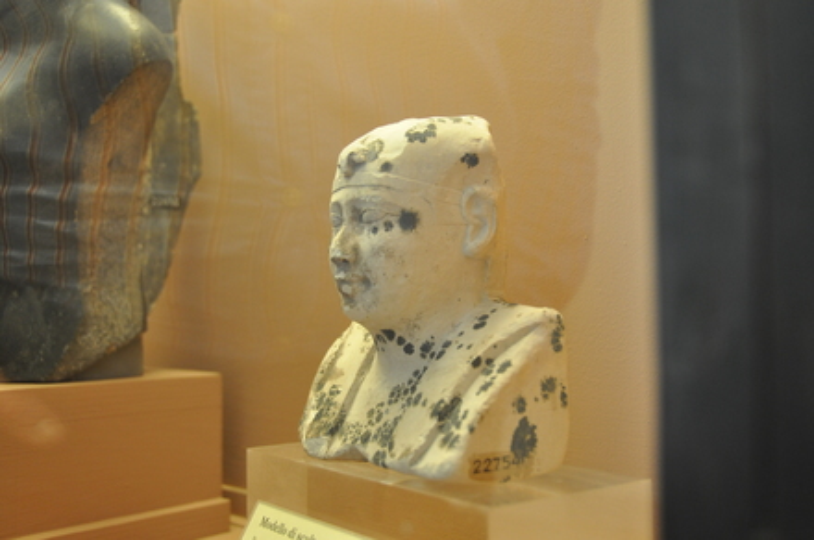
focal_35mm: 42
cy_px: 270
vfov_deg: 31.8
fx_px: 948
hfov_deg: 46.5
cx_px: 407
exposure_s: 1/30
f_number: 4
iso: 800
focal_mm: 28
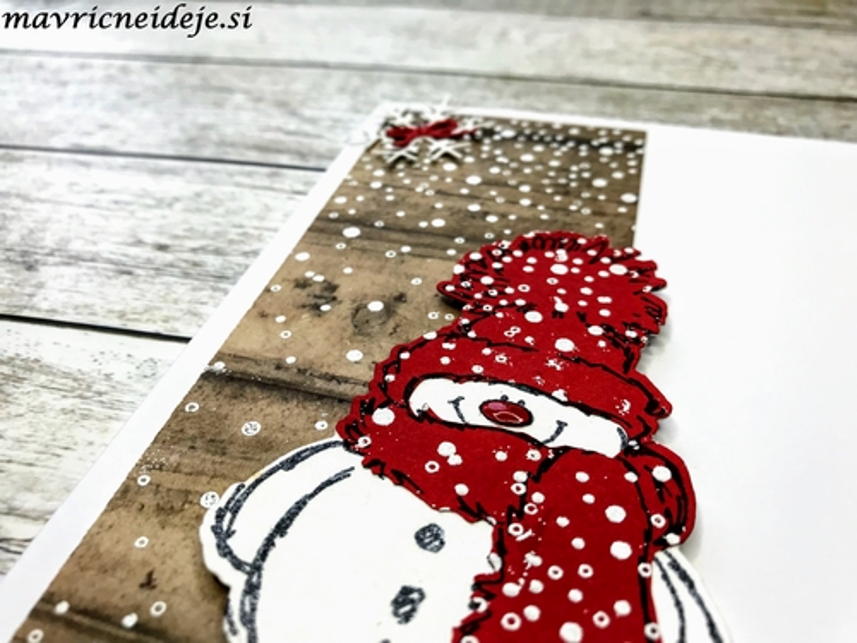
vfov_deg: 49.7
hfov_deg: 63.4
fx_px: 693
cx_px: 428
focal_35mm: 28
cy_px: 322
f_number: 1.8
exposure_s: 1/409
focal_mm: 3.99
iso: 20
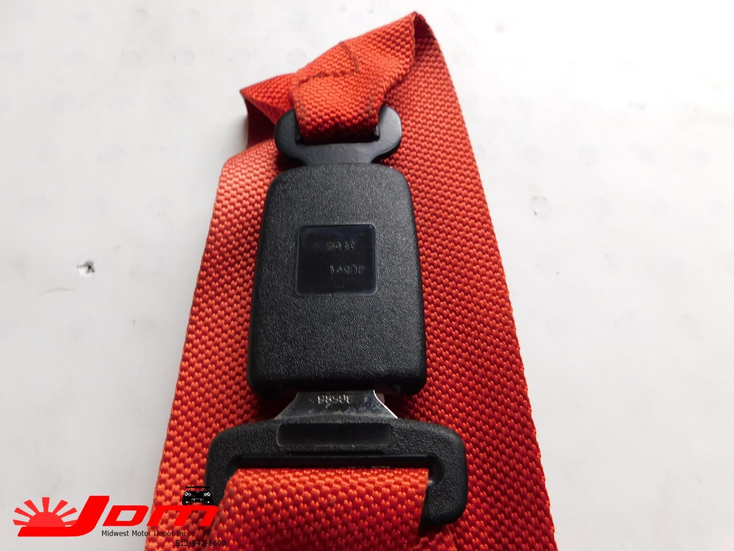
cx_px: 367
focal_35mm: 23
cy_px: 276
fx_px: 488
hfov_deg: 73.9
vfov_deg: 58.9
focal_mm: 4
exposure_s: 1/30
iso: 140
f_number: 3
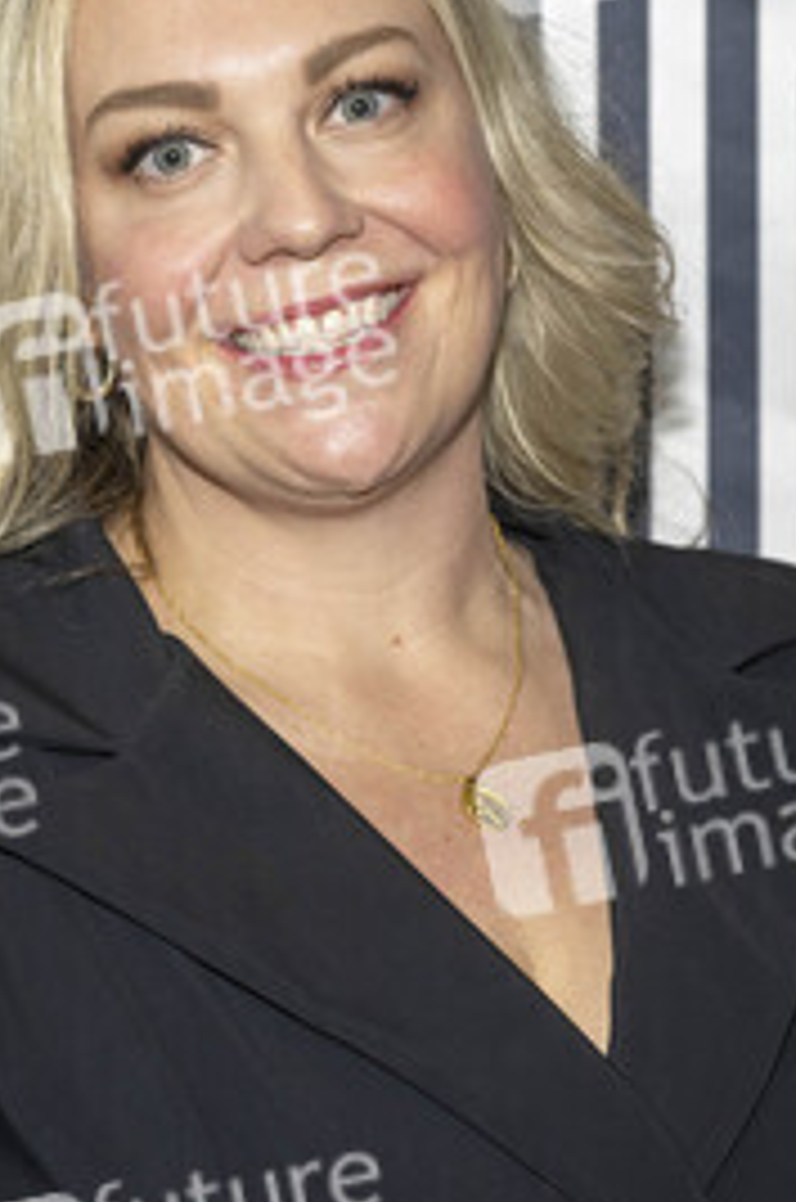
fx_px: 4395
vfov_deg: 15.6
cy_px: 585
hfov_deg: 10.3
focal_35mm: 132
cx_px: 297
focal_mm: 88
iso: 800
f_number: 5.6
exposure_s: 1/200
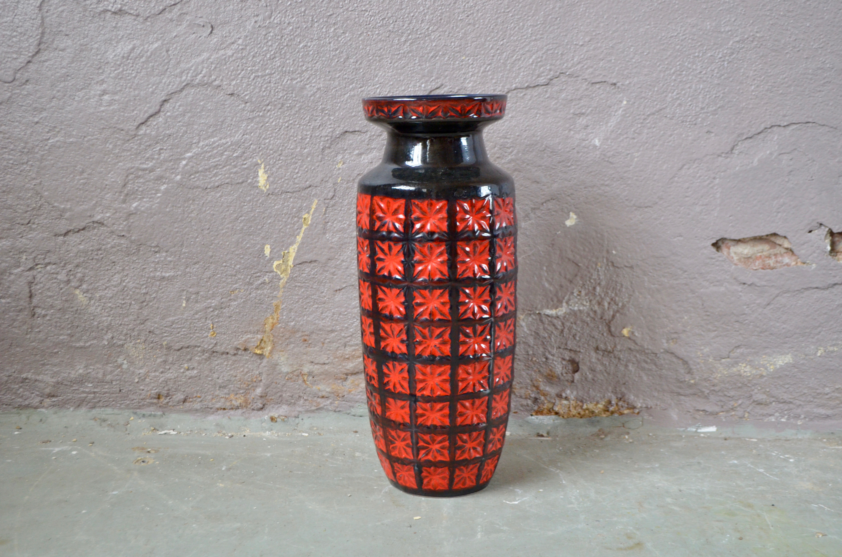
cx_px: 421
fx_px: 1050
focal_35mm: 45
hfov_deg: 43.7
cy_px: 278
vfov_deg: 29.7
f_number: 4.5
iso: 1250
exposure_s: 1/80
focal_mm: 30
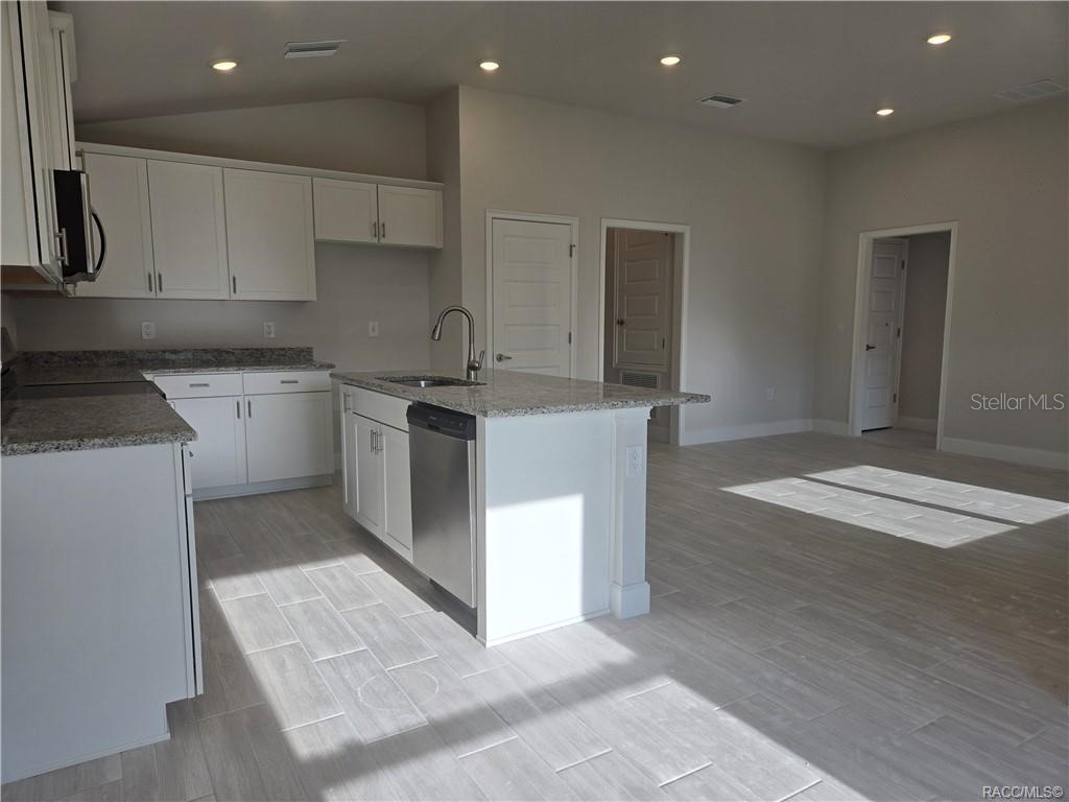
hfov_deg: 73.9
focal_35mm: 23
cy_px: 401
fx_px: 710
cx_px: 534
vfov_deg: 58.9
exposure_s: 1/408
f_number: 1.8
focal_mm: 5.4
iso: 25
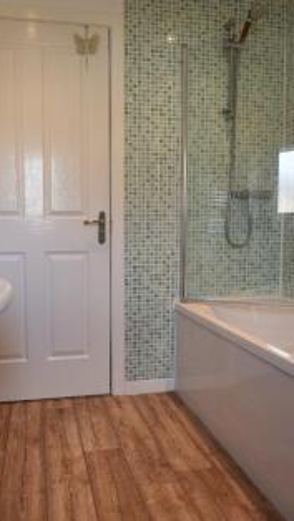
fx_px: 374
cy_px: 260
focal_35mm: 27
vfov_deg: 69.8
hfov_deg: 42.5
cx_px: 105
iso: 450
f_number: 4
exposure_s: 1/60
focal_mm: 17
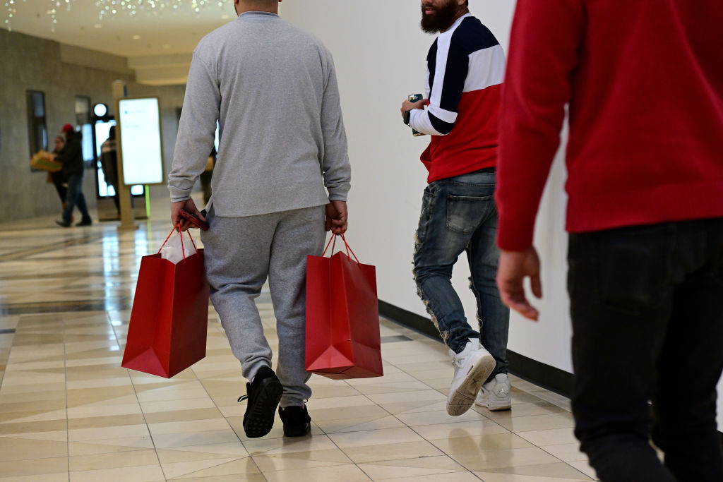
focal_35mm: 85
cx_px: 362
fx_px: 1707
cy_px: 241
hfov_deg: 23.9
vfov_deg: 16.1
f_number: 5.6
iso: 3200
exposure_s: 1/320
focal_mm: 85
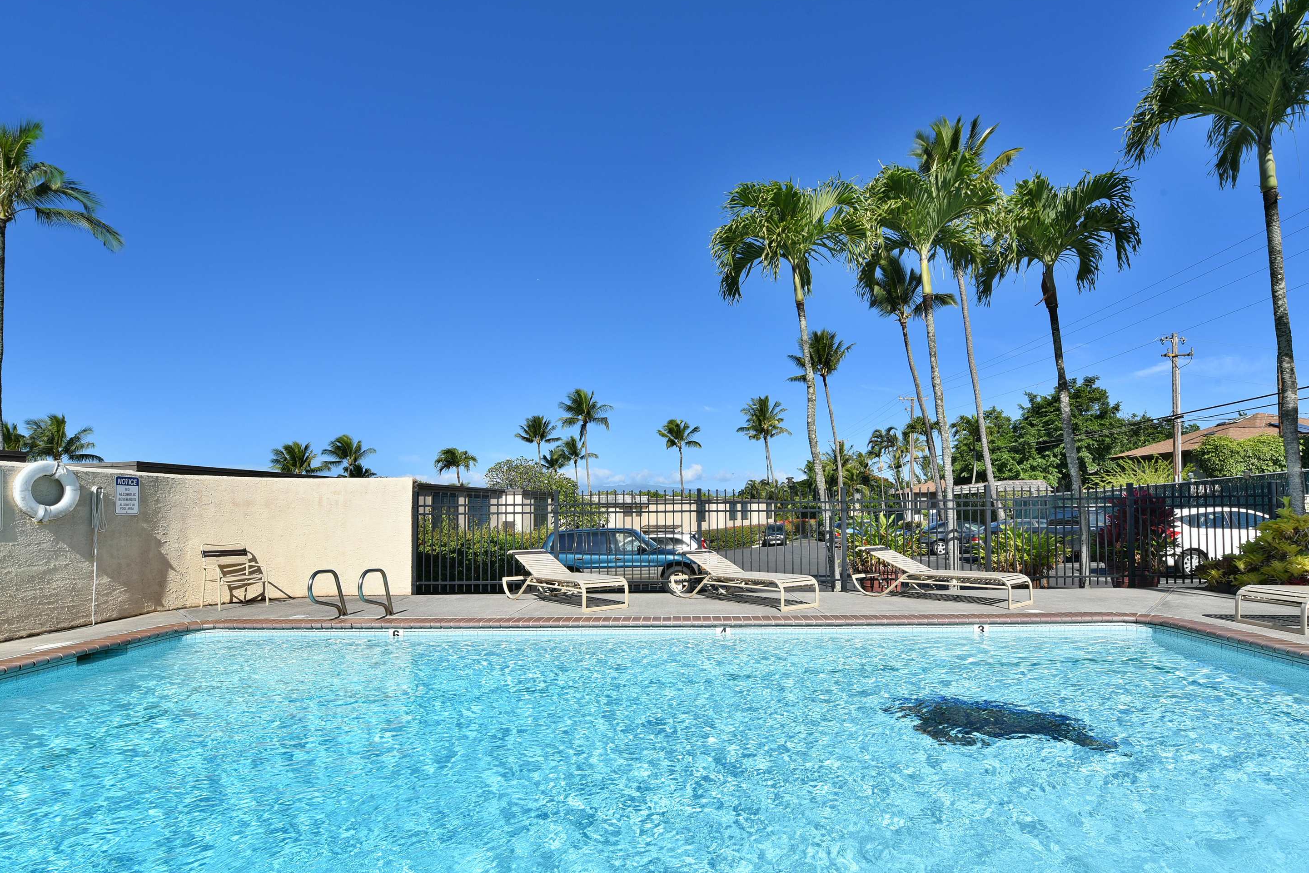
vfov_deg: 73.7
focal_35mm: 16
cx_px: 652
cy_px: 453
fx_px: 582
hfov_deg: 96.7
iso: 100
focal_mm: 15
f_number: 13
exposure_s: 1/50
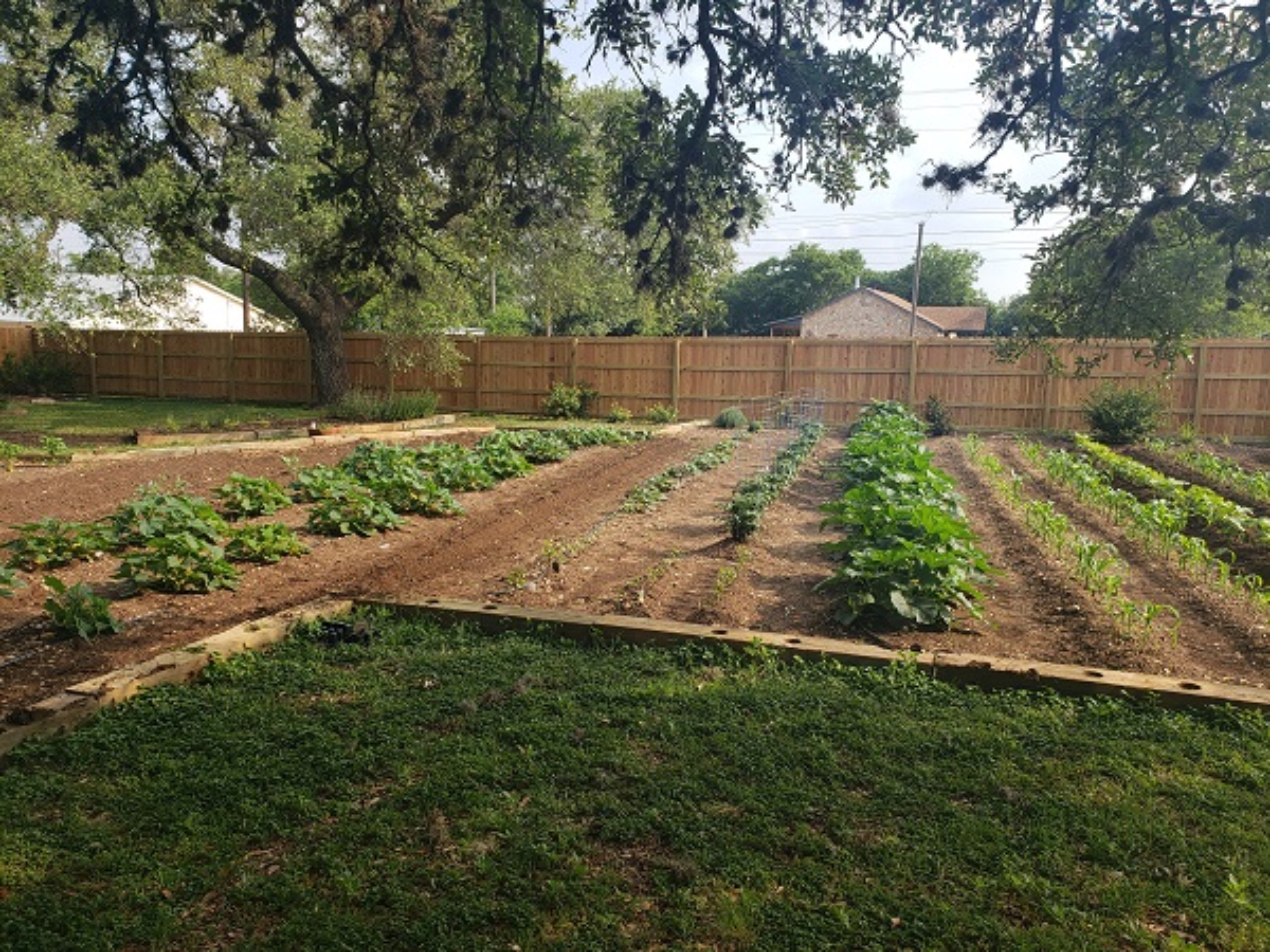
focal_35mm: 26
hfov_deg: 67.3
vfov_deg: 53.1
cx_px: 635
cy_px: 476
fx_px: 954
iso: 50
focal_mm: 4.3
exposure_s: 1/545
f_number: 2.4
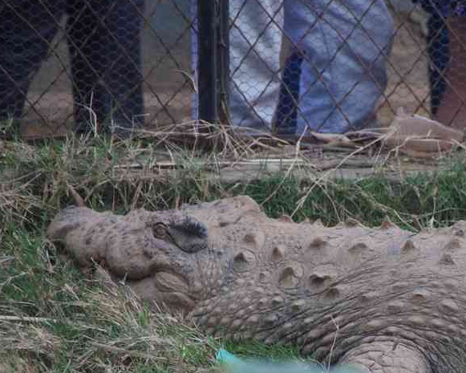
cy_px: 258
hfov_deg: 3.2
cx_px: 365
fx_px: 8345
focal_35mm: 605
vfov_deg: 2.6
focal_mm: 250
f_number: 7.1
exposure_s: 1/320
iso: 3200
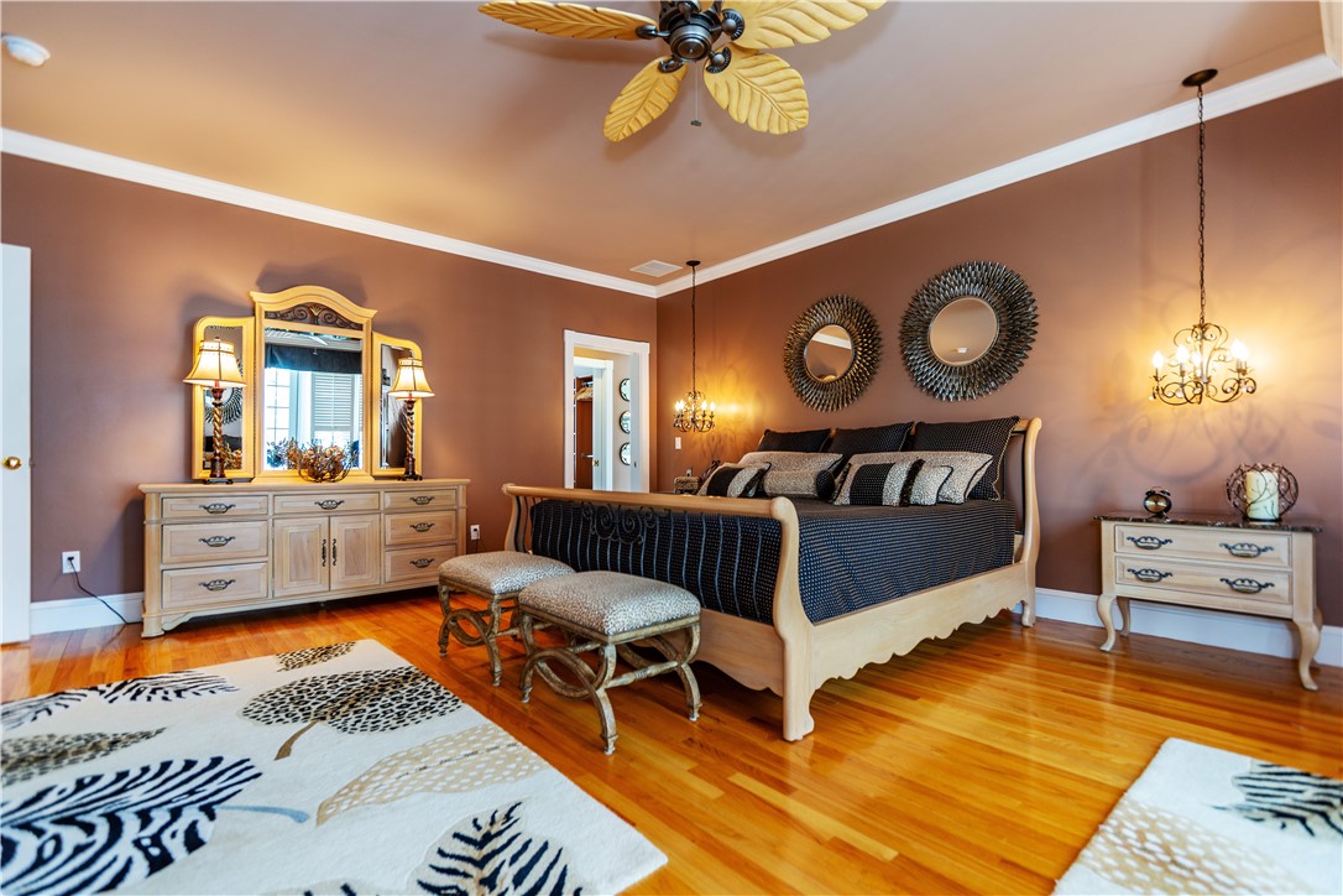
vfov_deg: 73.7
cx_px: 672
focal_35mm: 16
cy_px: 448
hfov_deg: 96.7
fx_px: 597
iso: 100
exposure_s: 1/8
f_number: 3.2
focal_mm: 16
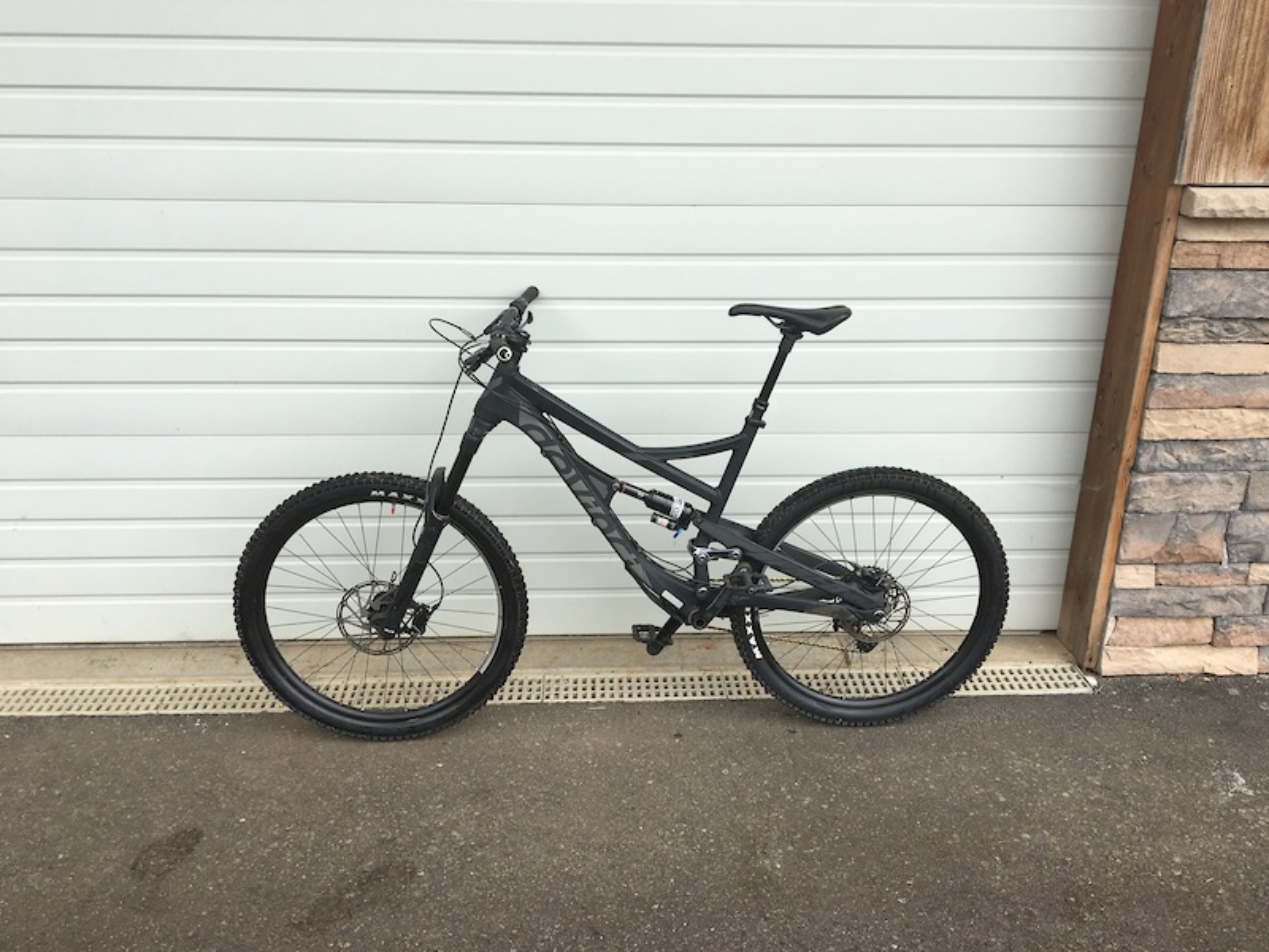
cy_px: 476
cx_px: 634
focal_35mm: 29
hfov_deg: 61.7
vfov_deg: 48.2
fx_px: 1063
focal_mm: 4.15
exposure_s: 1/519
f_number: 2.2
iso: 25
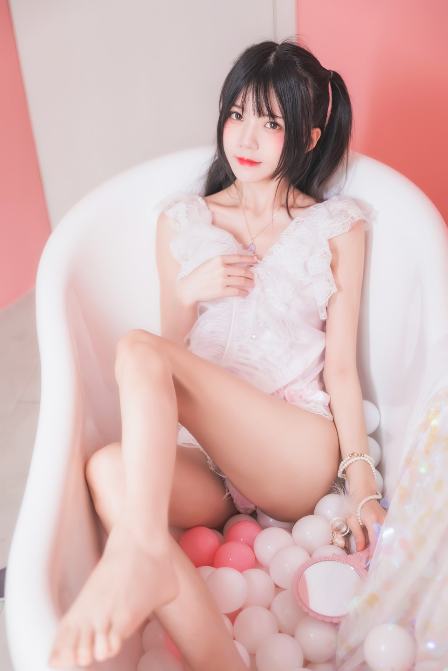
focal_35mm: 46
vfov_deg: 42.7
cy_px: 336
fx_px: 858
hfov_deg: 29.3
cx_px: 224
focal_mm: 46
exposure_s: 1/80
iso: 1000
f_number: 2.8
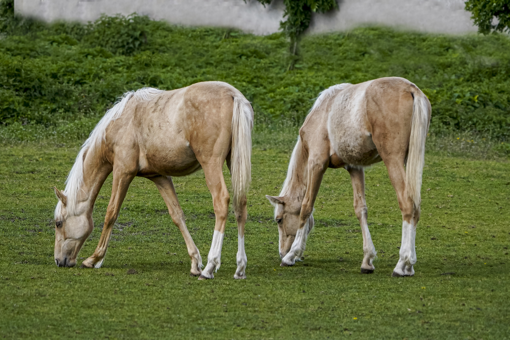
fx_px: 6091
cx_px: 255
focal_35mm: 430
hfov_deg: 4.8
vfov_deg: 3.2
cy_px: 170
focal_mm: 287
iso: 1000
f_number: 8
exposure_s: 1/1000
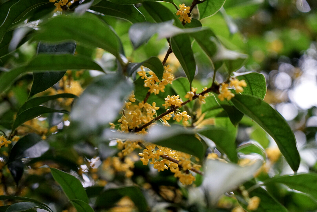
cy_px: 106
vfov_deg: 19.5
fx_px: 617
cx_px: 158
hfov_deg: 28.8
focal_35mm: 70
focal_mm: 70
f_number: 4
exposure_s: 1/60
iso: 1600
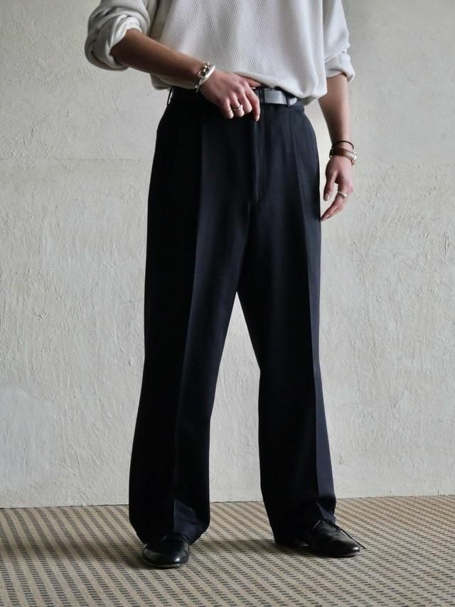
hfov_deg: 17.6
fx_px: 1472
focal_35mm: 84
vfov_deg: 23.3
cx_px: 228
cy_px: 304
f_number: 3.9
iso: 3200
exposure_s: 1/80
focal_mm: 42
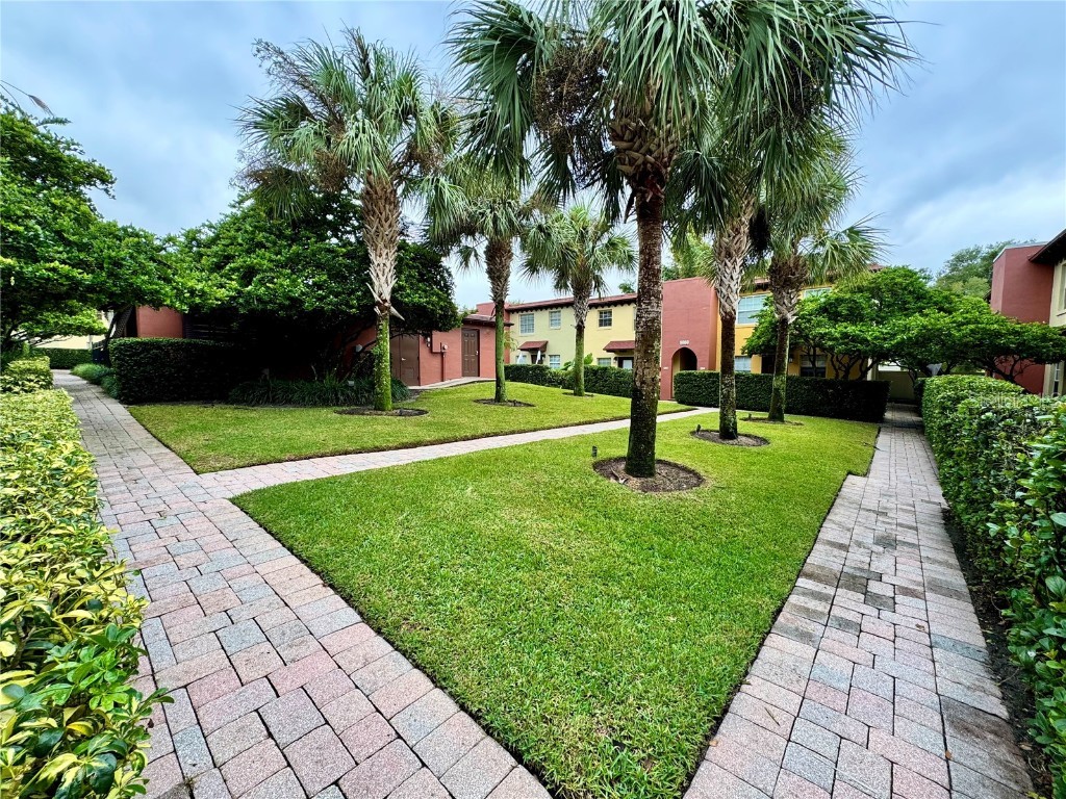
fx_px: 431
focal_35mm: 14
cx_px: 533
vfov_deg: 85.7
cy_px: 400
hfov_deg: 102.1
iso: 40
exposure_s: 1/99
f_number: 2.2
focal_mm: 2.22
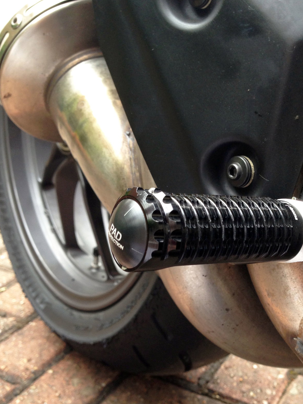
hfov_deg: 31.9
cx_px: 200
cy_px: 241
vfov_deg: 41.9
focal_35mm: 45
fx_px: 525
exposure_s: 1/40
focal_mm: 4.12
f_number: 2.4
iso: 64
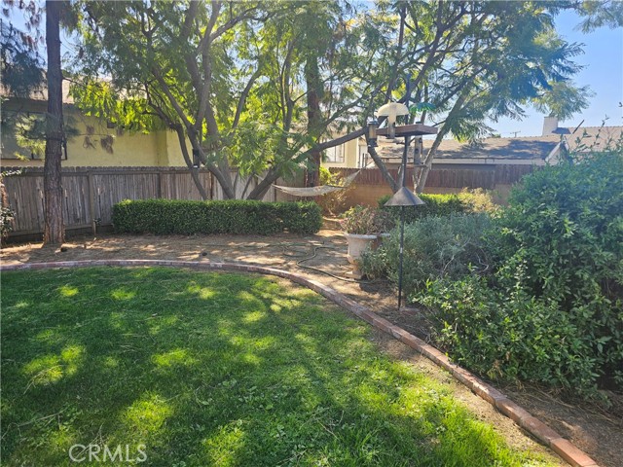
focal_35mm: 23
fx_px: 414
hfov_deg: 73.9
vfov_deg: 58.9
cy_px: 234
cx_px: 312
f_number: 1.7
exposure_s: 1/120
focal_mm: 6.3
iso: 10
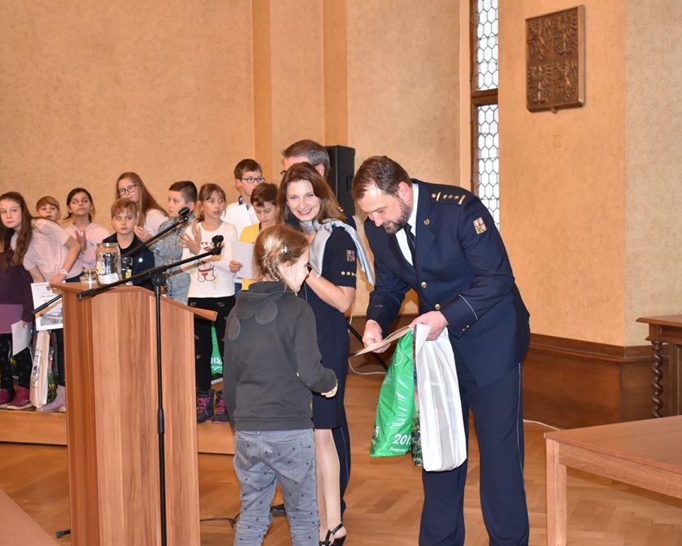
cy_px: 271
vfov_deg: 26.2
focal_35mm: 58
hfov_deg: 32.5
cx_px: 351
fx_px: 1171
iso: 1400
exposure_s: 1/60
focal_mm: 34
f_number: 4.5
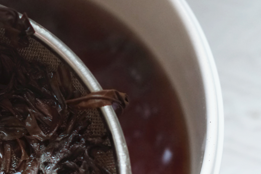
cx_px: 3
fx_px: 1167
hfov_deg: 12.6
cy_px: 147
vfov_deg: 8.5
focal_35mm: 161
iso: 1600
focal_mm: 50
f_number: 2.5
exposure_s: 1/80
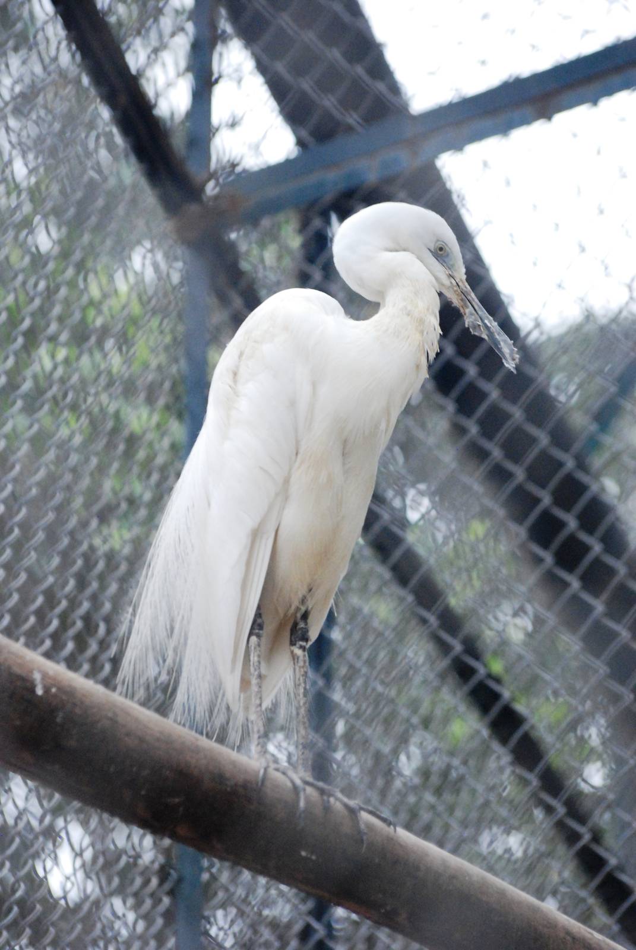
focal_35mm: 225
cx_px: 318
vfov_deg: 9.1
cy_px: 475
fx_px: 5945
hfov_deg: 6.1
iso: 1600
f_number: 6.3
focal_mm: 150
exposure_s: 1/160
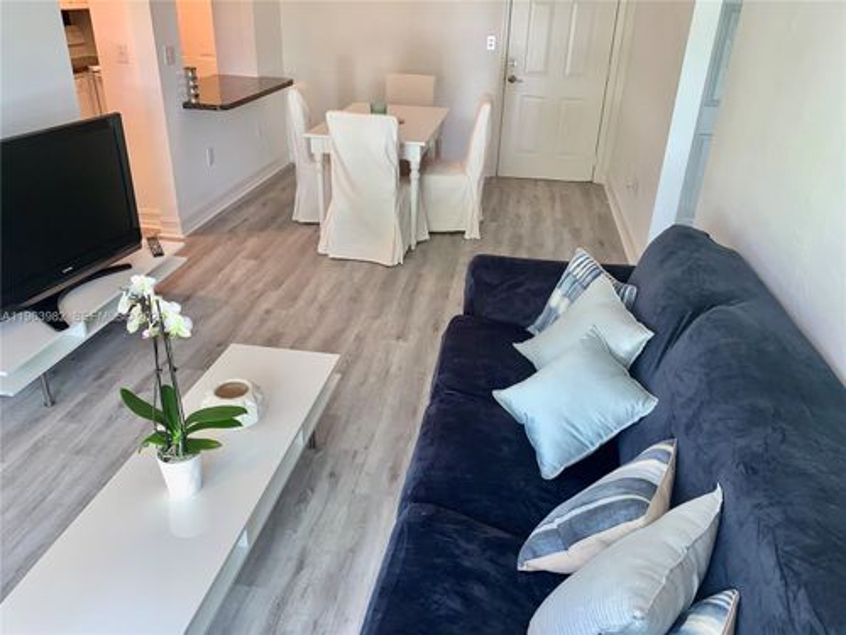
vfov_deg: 53.1
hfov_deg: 67.3
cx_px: 423
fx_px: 635
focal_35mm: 26
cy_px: 318
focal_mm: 4.25
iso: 40
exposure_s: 1/24
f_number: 1.8
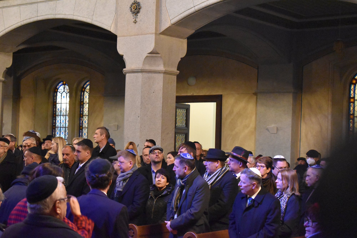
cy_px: 119
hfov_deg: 29.2
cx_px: 178
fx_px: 684
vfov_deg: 19.7
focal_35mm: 69
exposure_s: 1/60
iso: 9000
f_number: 5.3
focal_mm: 46
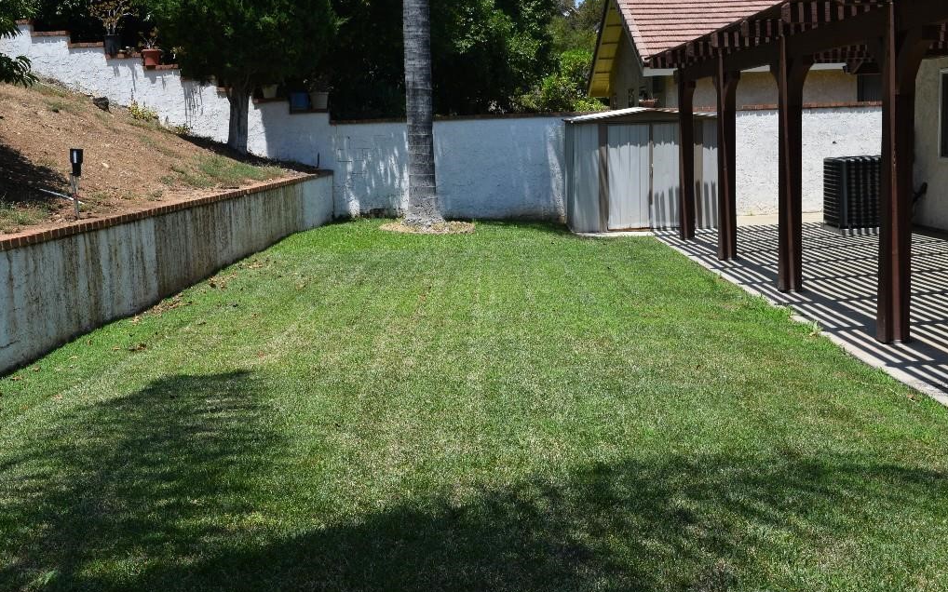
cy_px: 296
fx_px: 1033
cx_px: 475
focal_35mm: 40
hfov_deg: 49.3
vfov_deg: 32.0
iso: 200
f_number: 10
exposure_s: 1/400
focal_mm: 26
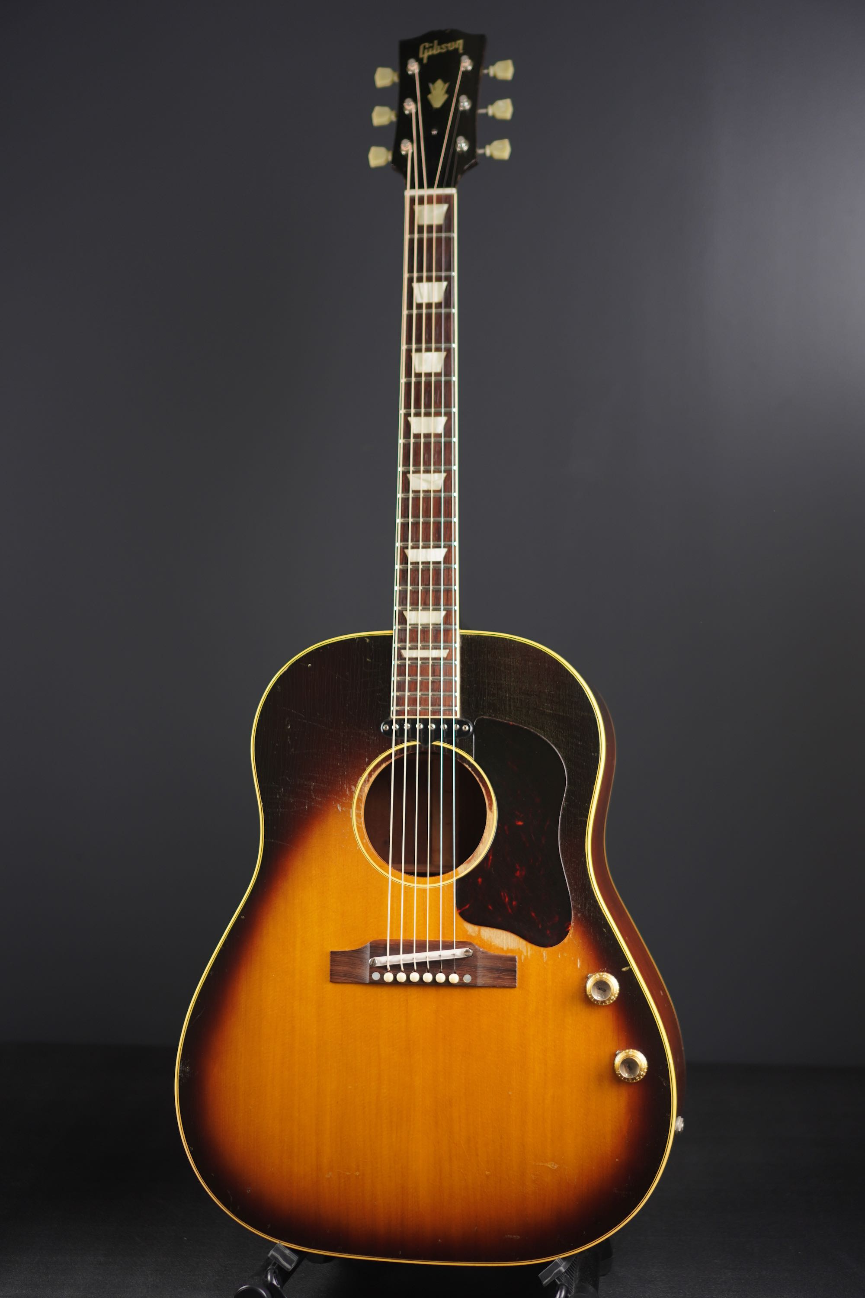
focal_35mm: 52
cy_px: 649
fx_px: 1892
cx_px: 432
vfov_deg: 37.9
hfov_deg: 25.8
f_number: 2
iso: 100
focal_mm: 35
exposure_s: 1/60
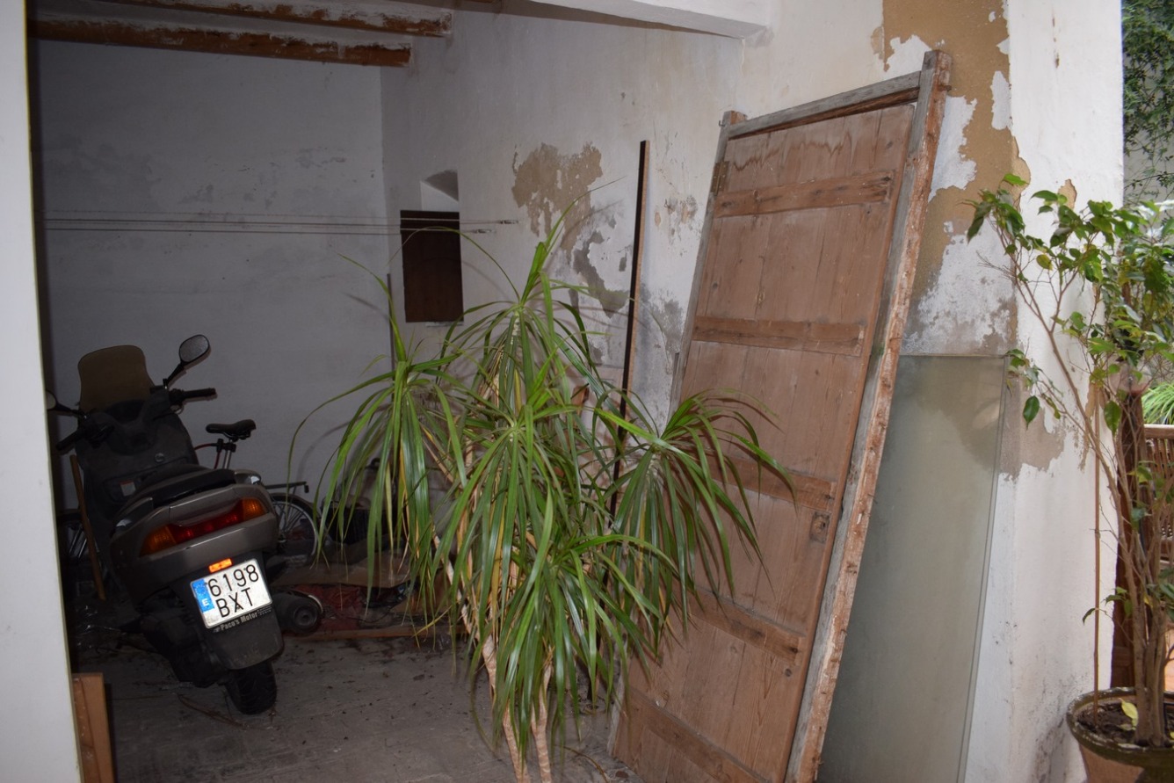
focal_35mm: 27
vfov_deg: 47.9
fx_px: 881
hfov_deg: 67.4
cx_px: 587
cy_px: 392
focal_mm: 18
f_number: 3.5
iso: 1250
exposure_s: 1/60
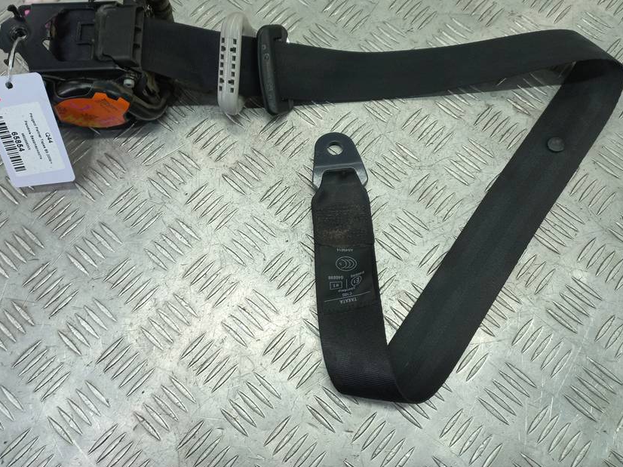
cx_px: 299
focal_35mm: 31
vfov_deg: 45.1
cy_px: 180
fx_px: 558
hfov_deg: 58.3
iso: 50
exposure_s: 1/50
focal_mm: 4.6
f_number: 1.8
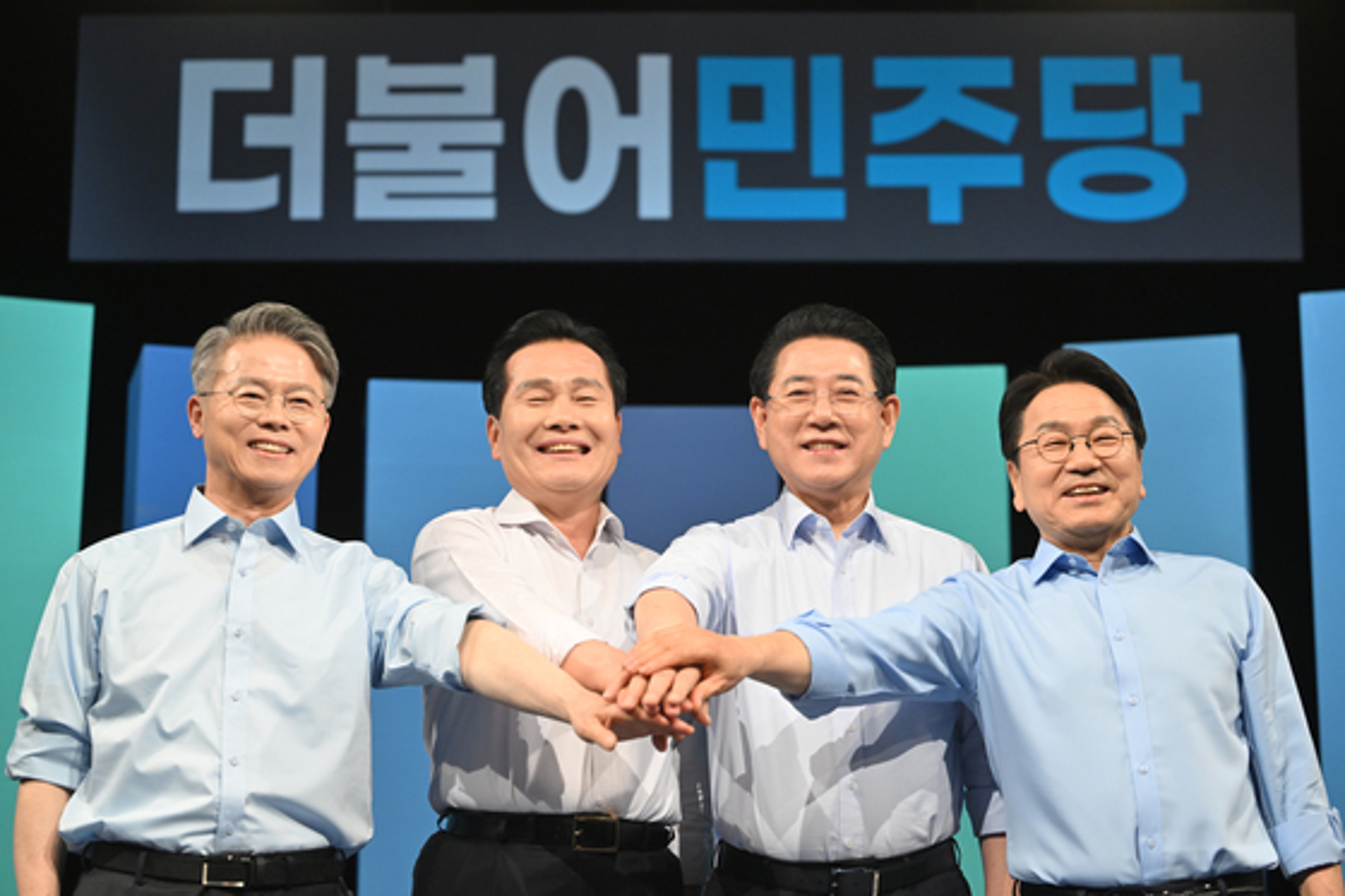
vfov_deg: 19.4
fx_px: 2614
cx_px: 672
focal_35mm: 70
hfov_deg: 28.9
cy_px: 448
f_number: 3.2
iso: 1600
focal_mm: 70
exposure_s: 1/500
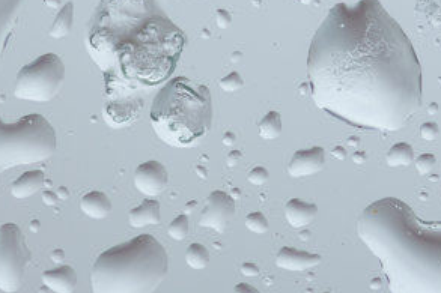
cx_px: 188
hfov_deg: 7.3
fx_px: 3452
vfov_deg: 4.9
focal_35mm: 282
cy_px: 107
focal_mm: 90
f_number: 5.6
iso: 400
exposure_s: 1/800
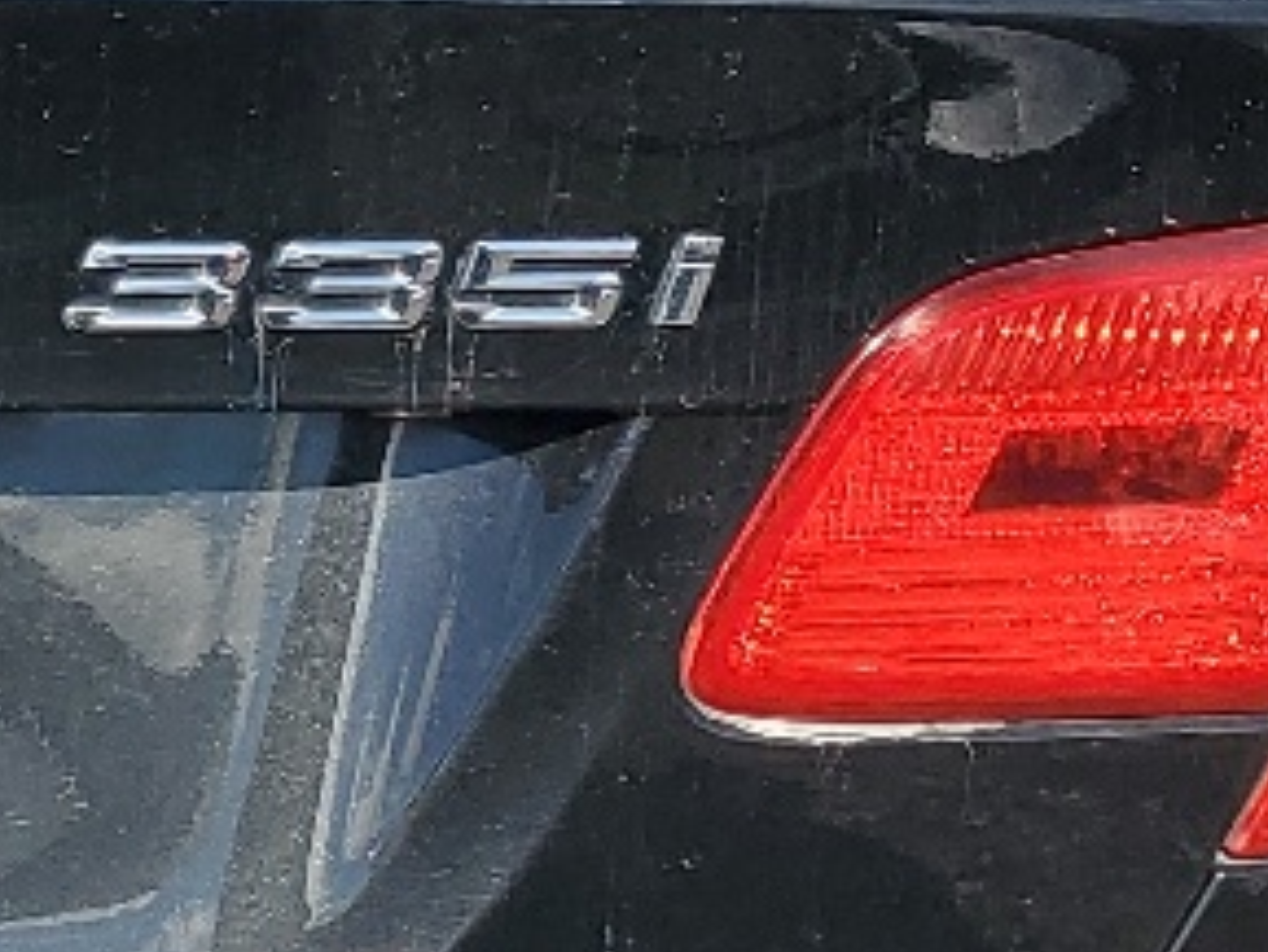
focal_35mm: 144
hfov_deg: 12.9
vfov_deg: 10.3
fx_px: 5277
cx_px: -715
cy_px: 706
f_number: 1.5
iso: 50
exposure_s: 1/2500
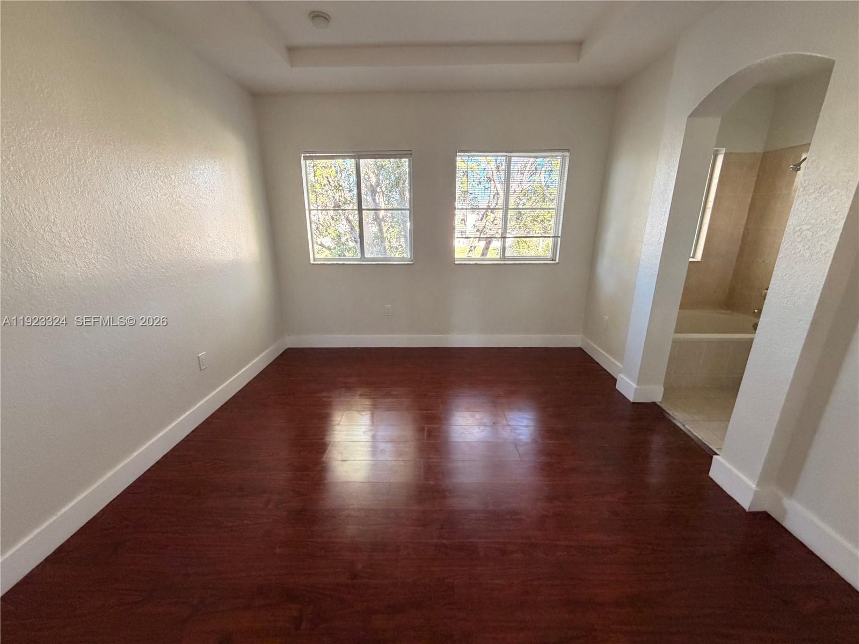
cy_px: 322
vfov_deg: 85.7
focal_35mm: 14
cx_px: 430
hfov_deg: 102.1
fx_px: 347
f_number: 2.2
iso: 320
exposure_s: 1/85
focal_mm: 2.22
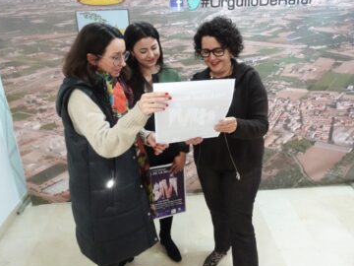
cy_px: 119
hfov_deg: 63.4
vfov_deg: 49.7
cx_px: 183
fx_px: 286
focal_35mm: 28
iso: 800
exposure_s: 1/25
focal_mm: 4.25
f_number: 3.5
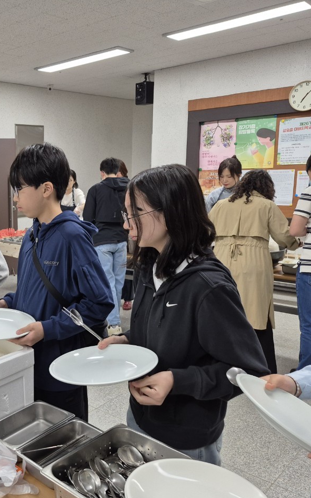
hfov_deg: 34.5
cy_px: 251
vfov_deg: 58.1
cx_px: -7
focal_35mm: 33
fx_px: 448
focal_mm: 5.4
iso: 160
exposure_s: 1/120
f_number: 1.8
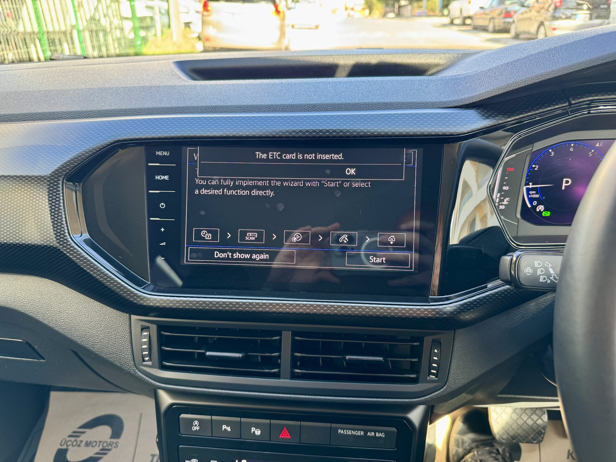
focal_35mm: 24
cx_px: 308
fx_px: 427
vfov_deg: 56.8
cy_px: 231
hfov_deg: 71.6
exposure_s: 1/121
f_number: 1.78
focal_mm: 6.76
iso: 125
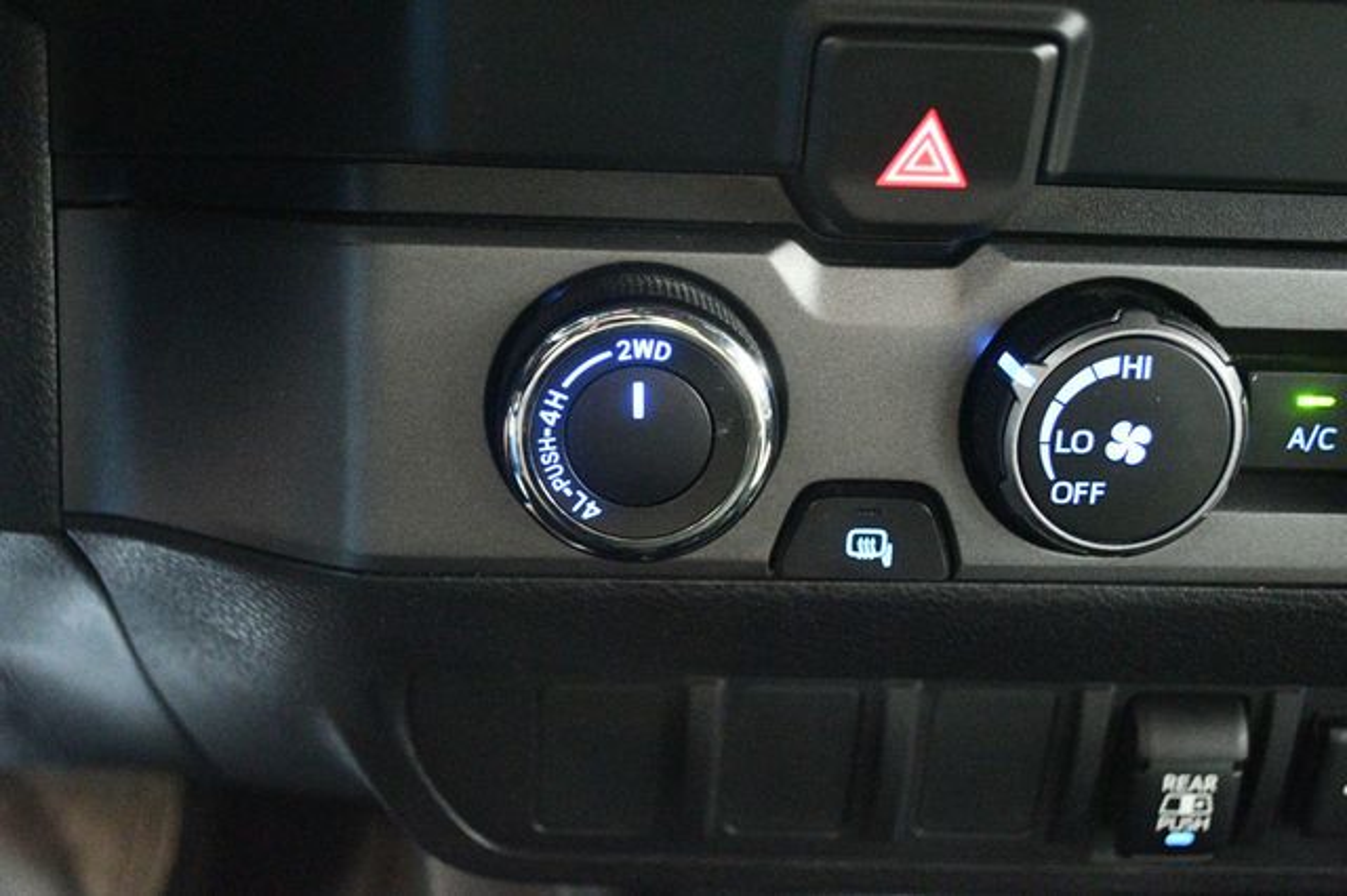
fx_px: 1683
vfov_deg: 29.8
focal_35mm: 45
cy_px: 448
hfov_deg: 43.6
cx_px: 674
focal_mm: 30
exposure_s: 1/10
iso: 12800
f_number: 4.5
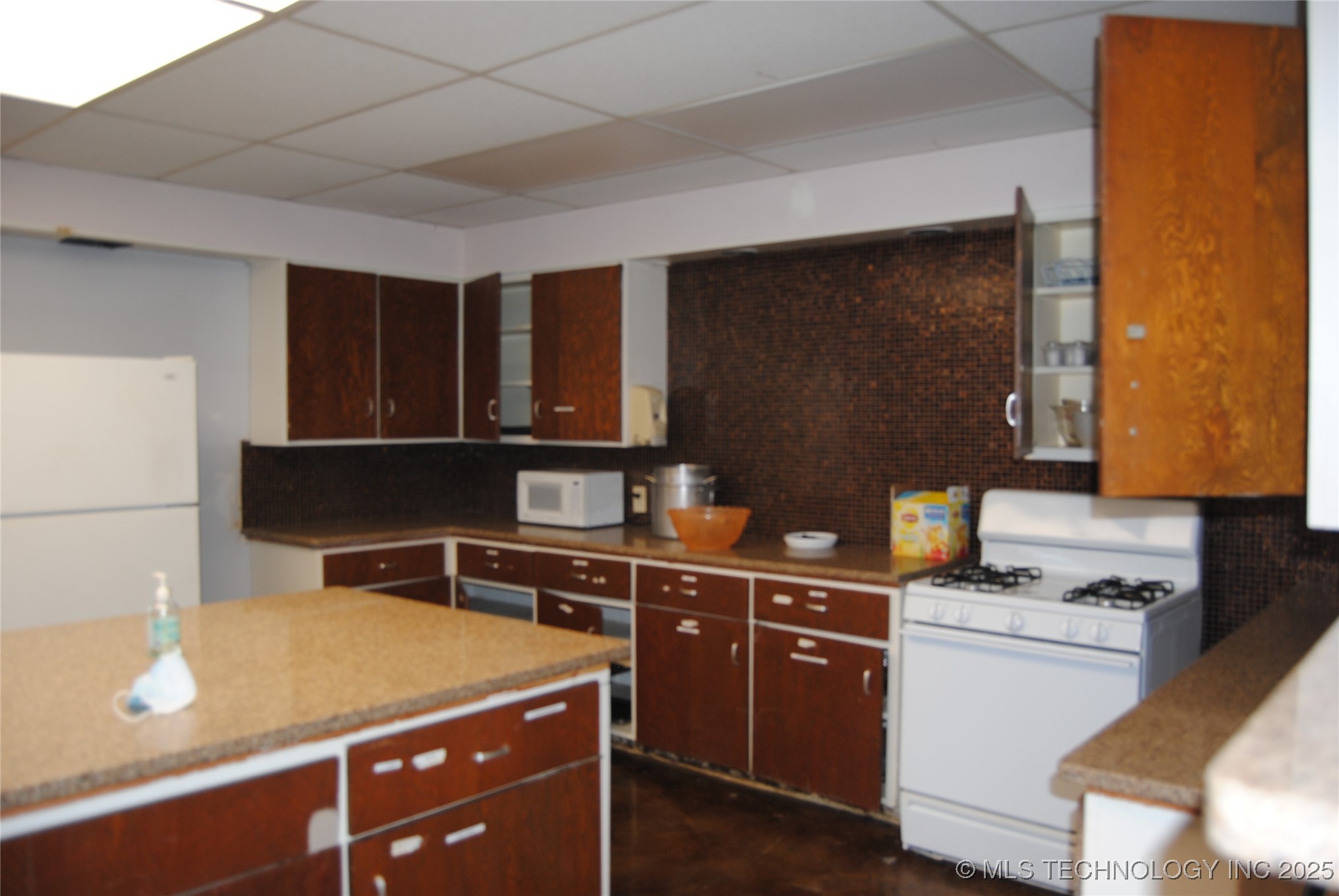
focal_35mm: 27
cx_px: 670
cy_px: 448
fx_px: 1005
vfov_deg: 48.0
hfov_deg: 67.3
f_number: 3.5
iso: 200
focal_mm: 18
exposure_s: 1/60
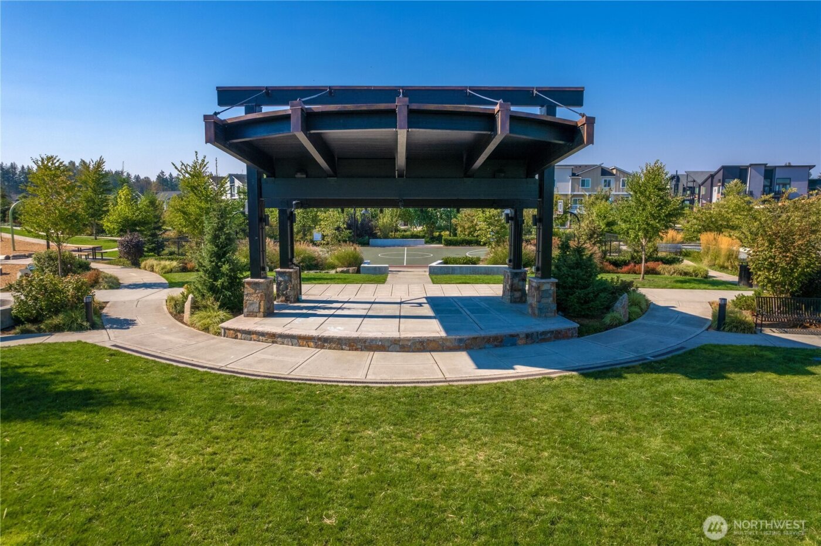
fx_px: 501
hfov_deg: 78.6
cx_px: 410
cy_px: 273
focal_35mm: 22
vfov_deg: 57.2
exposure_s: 1/2500
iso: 110
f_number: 2.8
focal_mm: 8.38
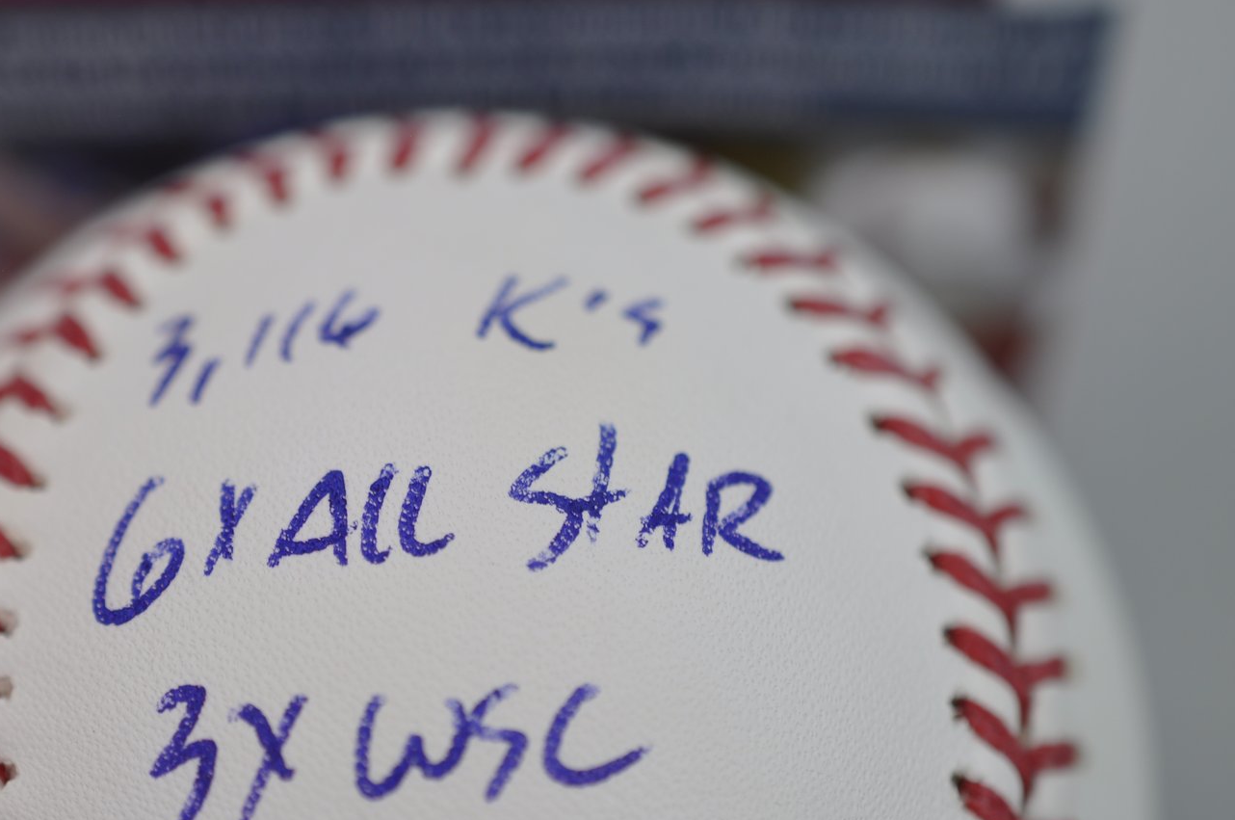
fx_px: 2741
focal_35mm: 80
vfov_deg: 17.0
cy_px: 483
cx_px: 447
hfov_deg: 25.3
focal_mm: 40
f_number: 4.5
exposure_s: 1/80
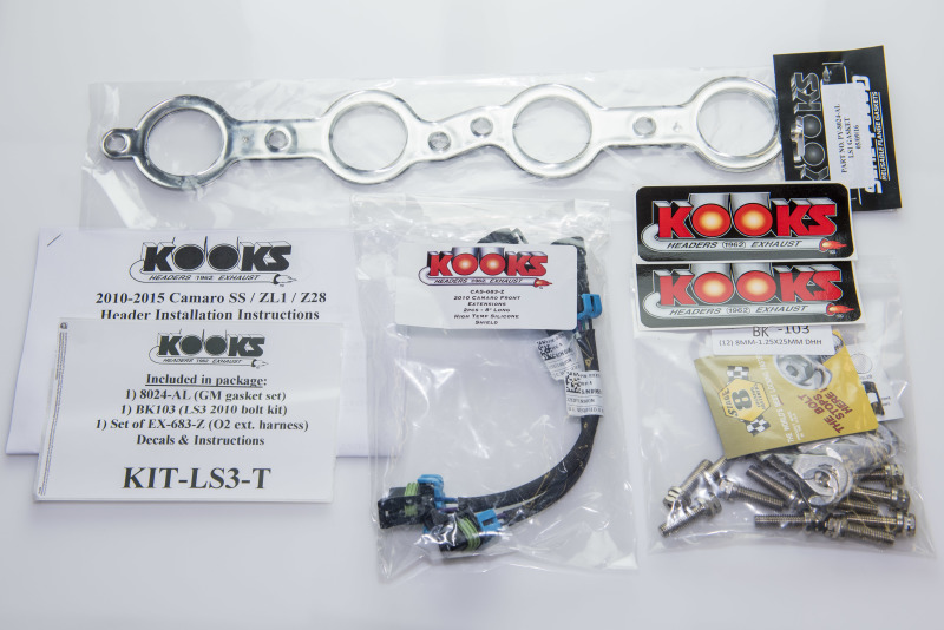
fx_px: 1180
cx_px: 472
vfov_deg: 29.9
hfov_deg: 43.6
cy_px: 315
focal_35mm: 45
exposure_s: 1/50
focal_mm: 45
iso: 160
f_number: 8
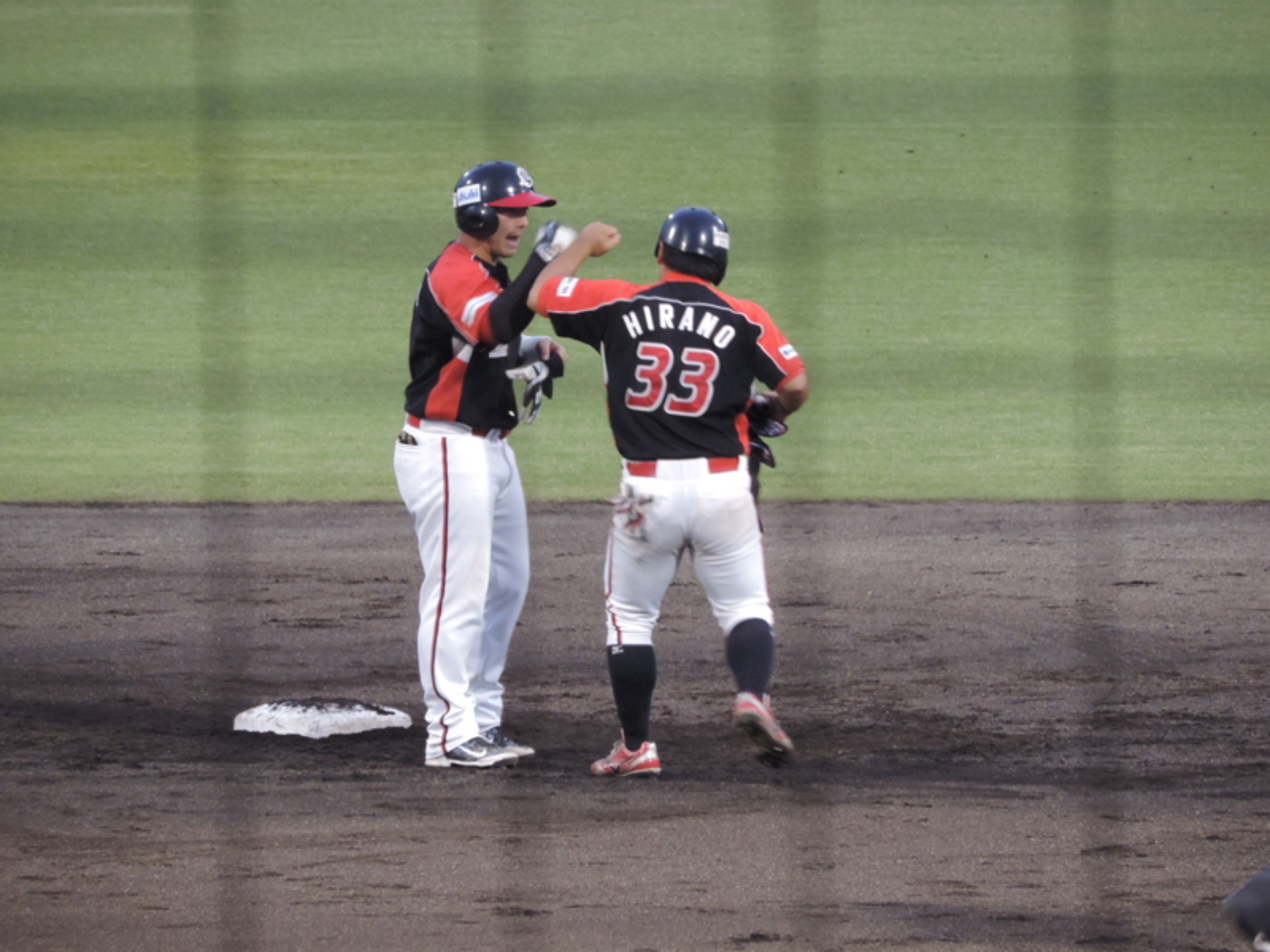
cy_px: 476
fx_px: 22013
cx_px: 635
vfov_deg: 2.5
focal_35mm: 600
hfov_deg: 3.3
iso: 560
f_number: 4.9
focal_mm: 107
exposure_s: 1/60
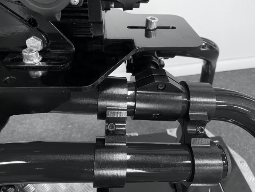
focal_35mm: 26
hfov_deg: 67.3
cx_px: 128
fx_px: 192
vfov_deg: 53.1
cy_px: 96
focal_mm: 4.2
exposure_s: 1/33
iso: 400
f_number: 1.8
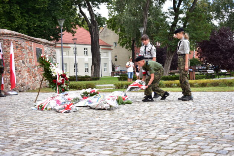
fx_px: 331
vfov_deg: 26.5
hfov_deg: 38.9
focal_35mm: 51
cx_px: 117
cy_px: 78
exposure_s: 1/200
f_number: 5
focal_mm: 34
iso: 200
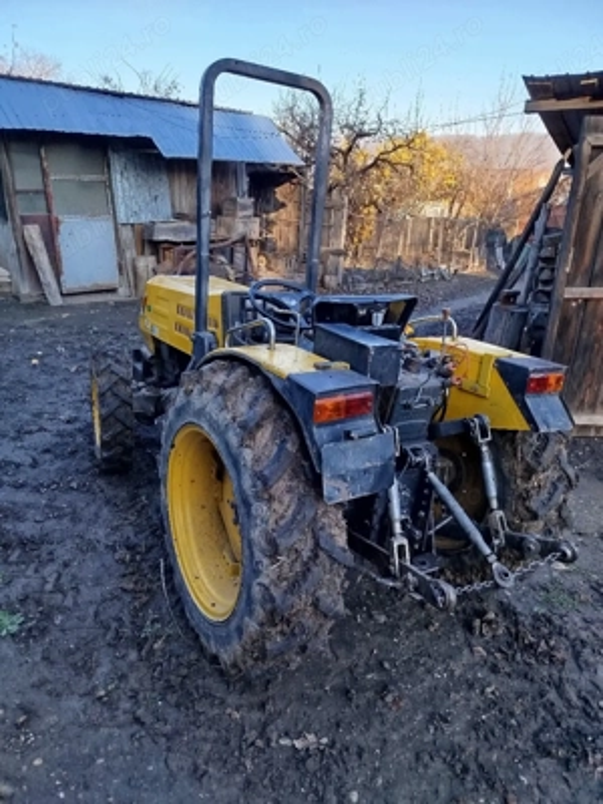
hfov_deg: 56.8
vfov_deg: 71.6
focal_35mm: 24
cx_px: 302
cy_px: 402
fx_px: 557
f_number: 1.7
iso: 50
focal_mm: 5.31
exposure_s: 1/200
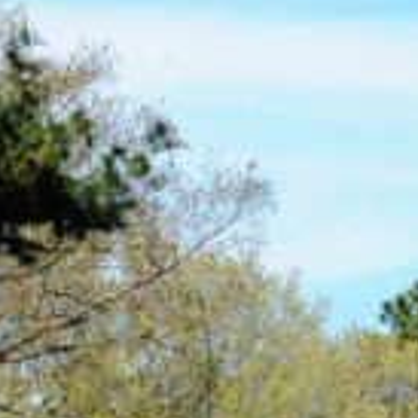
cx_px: 568
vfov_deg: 3.6
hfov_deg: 3.6
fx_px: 6612
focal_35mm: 484
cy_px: 938
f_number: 11
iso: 320
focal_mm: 78
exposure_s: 1/250
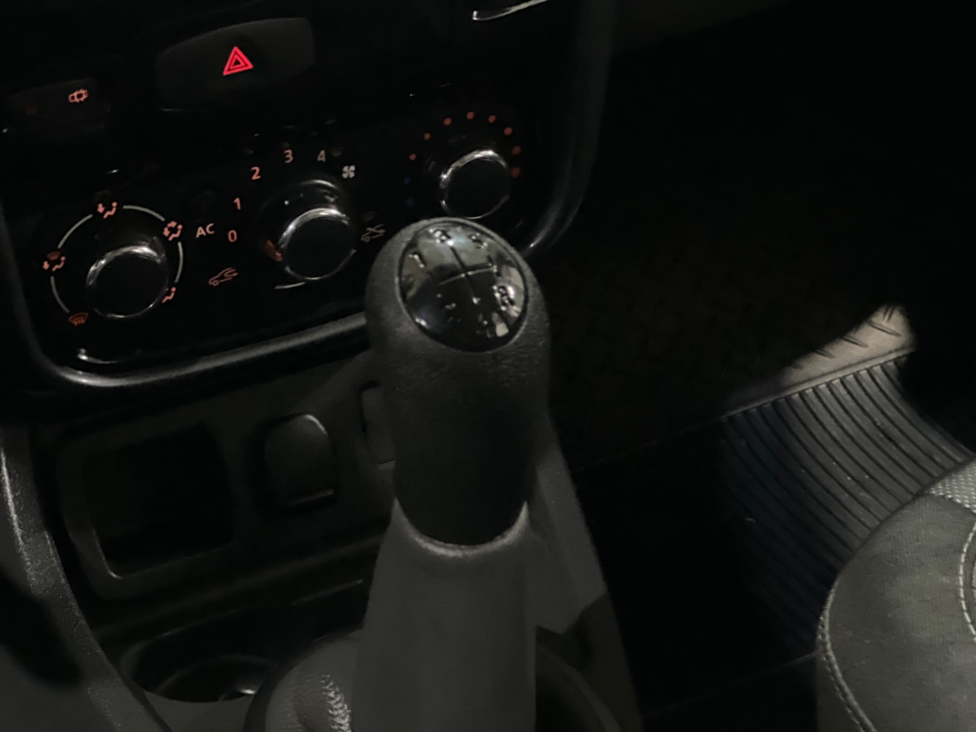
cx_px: 488
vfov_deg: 19.1
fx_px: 2171
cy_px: 366
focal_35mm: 77
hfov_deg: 25.3
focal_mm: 9
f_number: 2.8
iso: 2000
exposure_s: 1/15
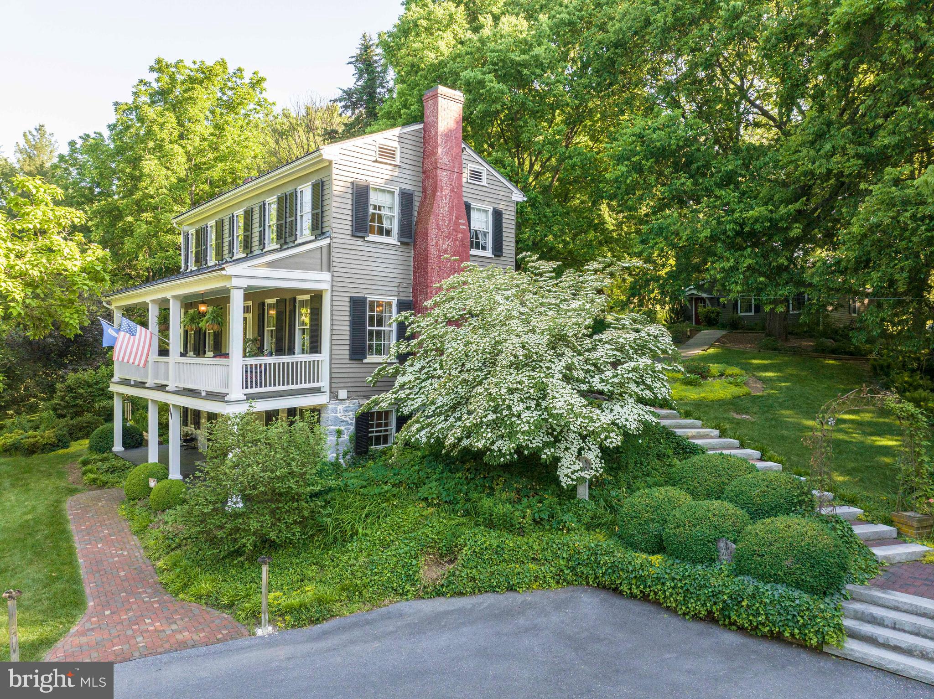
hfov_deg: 71.6
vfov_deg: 56.8
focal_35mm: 24
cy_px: 350
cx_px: 467
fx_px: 647
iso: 400
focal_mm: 12.29
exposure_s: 1/60
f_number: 3.2
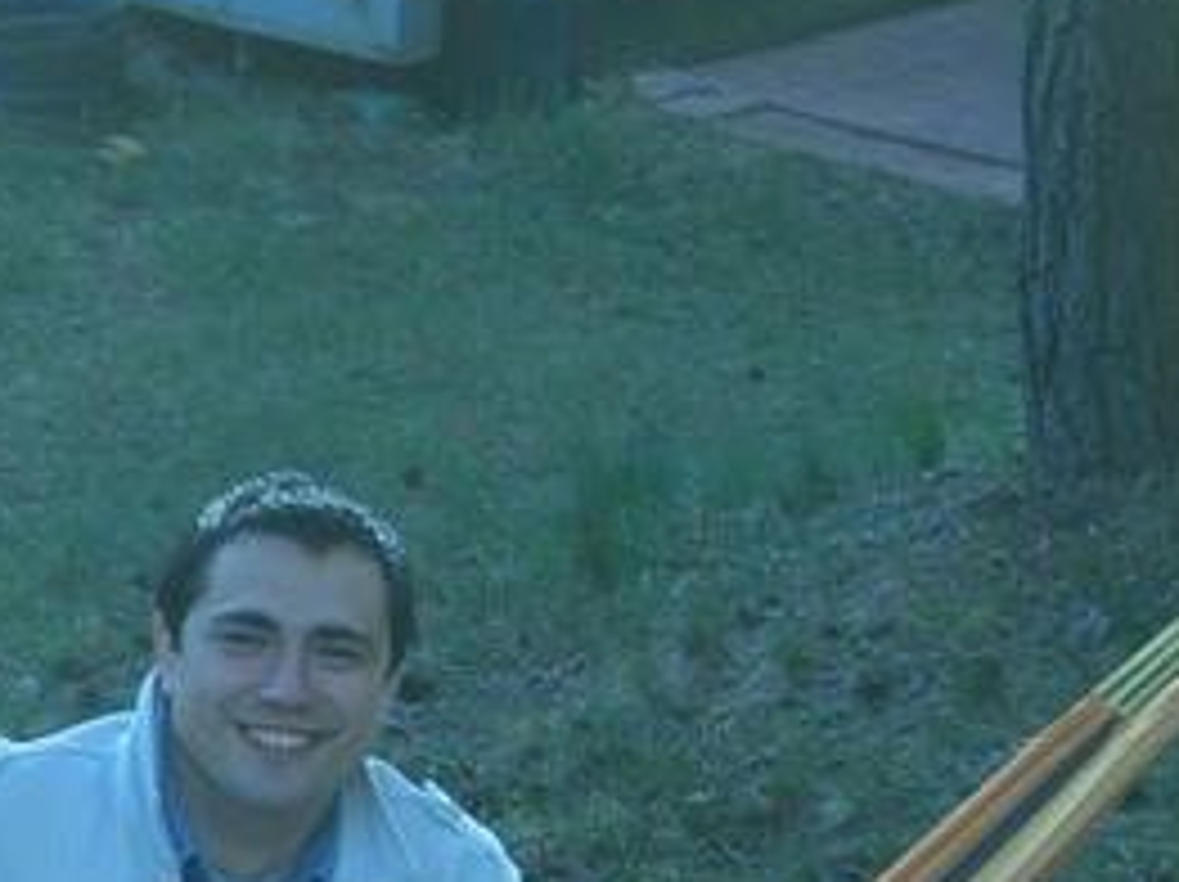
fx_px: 6567
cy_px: 796
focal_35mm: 193
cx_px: 117
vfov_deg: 7.7
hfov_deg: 10.2
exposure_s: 1/60
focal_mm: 12.8
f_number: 4.1
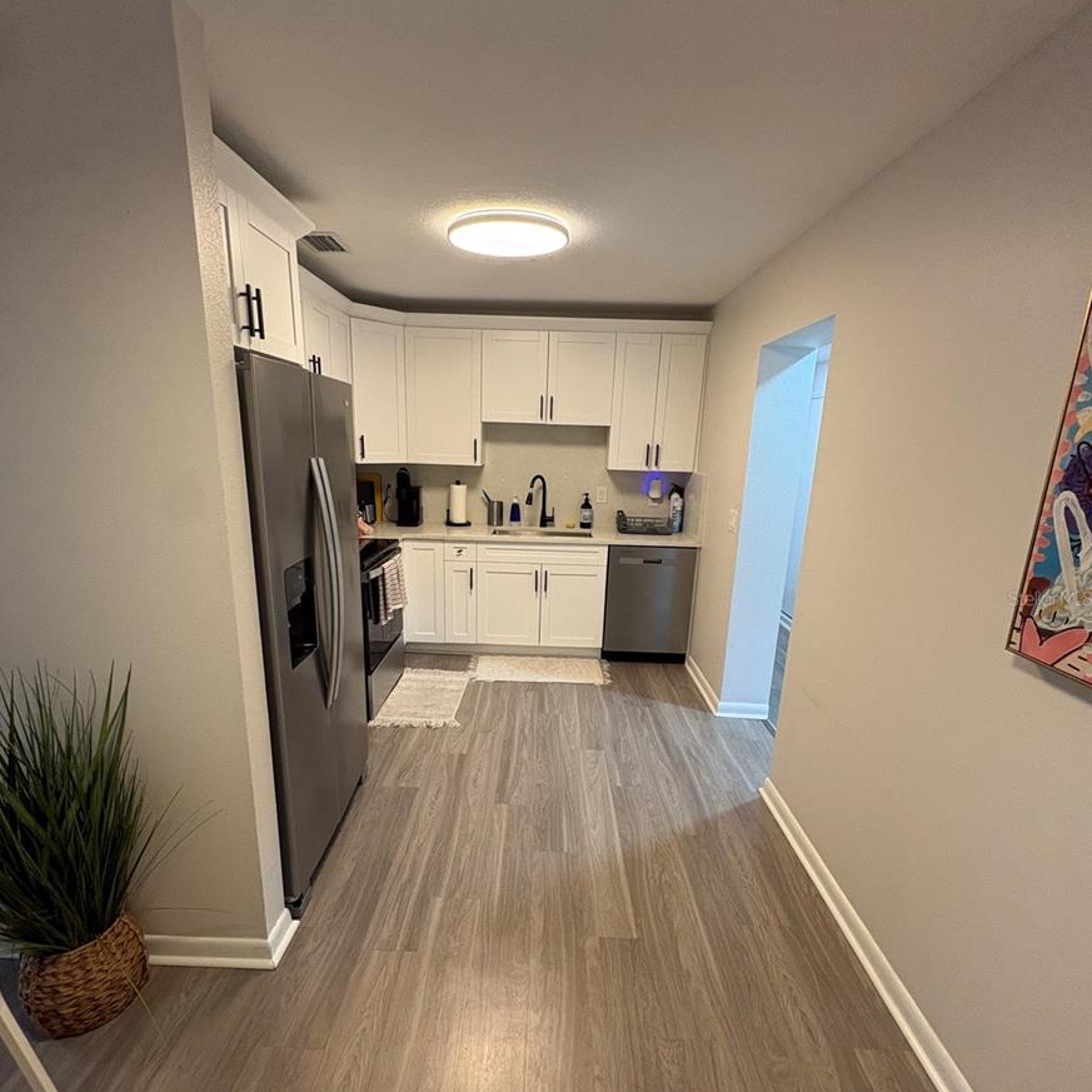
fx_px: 607
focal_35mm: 17
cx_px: 534
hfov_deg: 84.0
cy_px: 598
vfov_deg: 83.7
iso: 200
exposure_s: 1/60
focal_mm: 2.22
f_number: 2.2
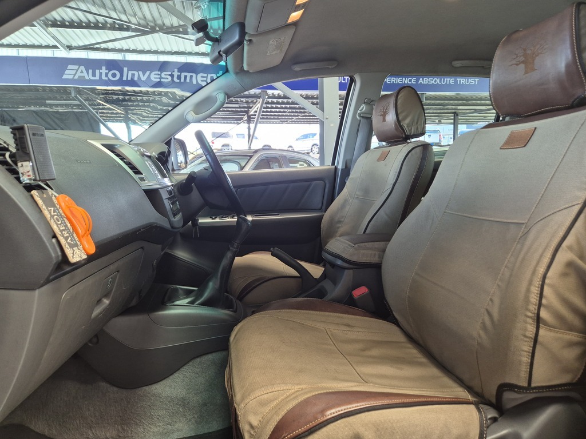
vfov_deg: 58.9
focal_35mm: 23
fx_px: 389
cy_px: 220
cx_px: 293
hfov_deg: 73.9
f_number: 1.8
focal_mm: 5.4
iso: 200
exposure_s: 1/180
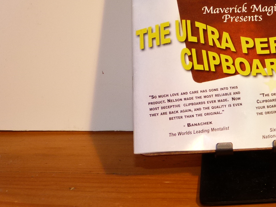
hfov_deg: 21.3
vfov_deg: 16.2
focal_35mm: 91
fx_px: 726
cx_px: 224
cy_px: 54
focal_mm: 6.2
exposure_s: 1/60
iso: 100
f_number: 3
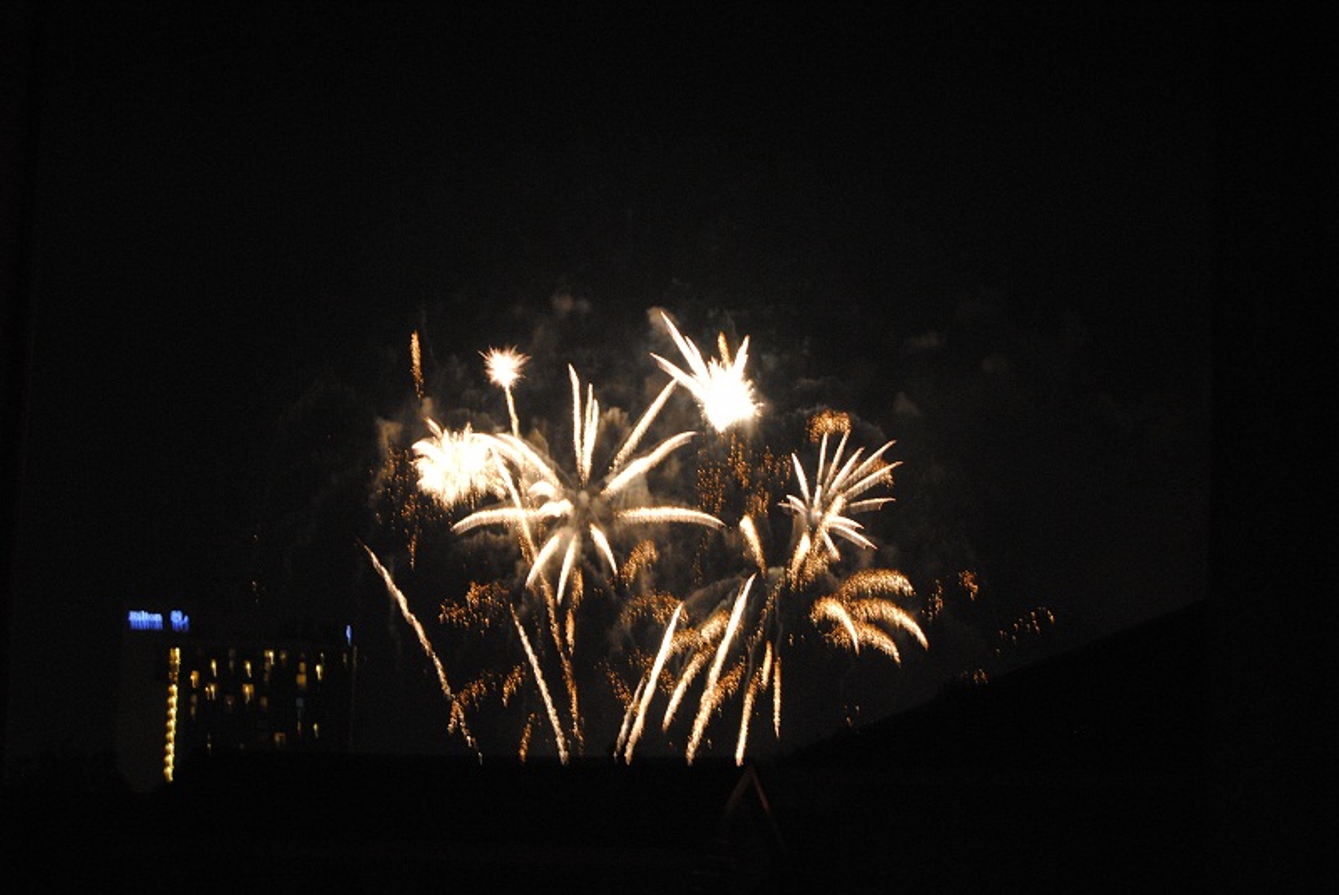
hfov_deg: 24.6
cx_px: 670
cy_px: 448
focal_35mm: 82
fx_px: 3071
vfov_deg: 16.6
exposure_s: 1/5
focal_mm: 55
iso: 800
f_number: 5.6
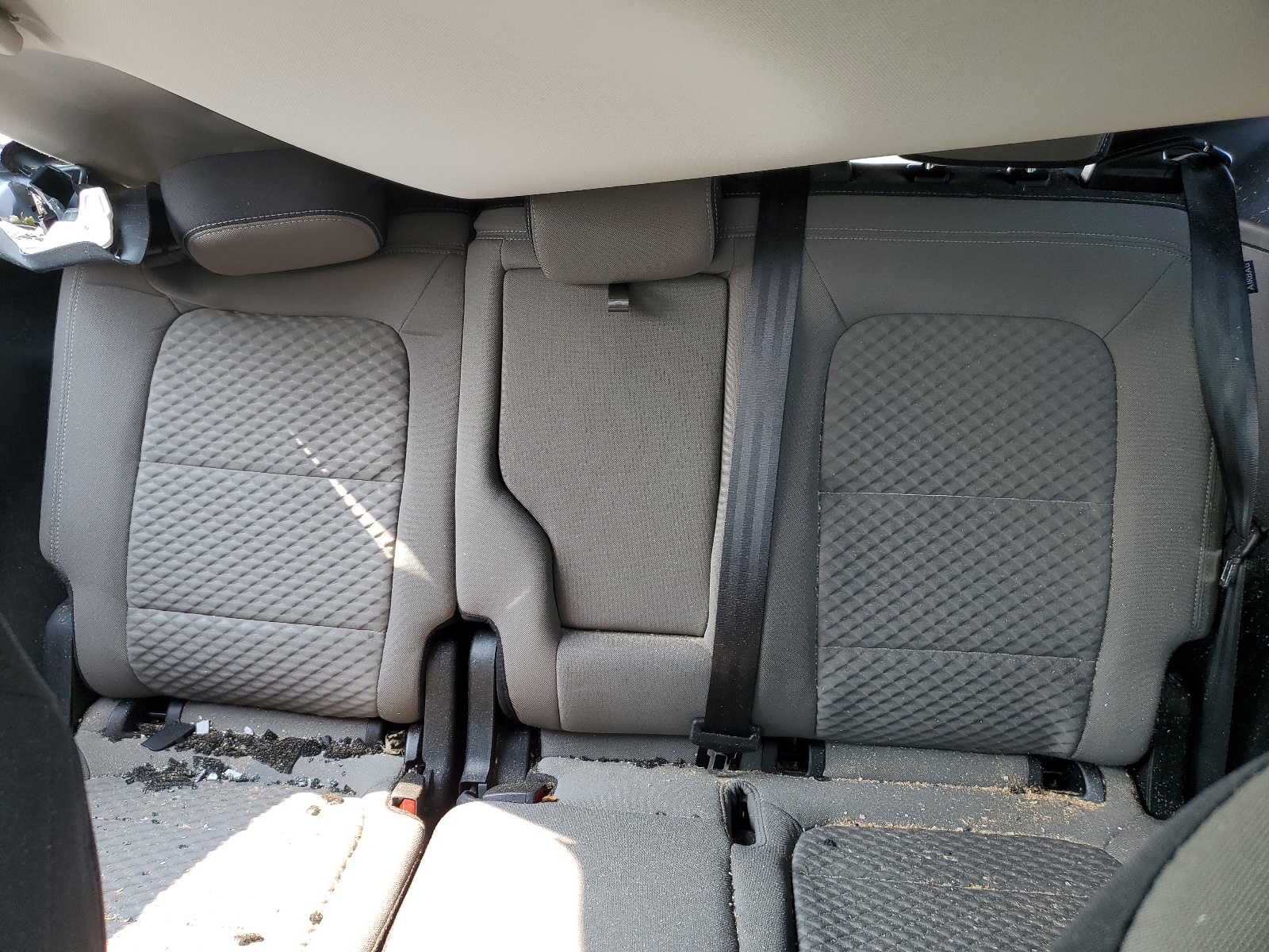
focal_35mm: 26
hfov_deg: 67.3
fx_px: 953
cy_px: 476
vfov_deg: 53.1
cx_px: 634
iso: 50
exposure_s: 1/154
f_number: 1.5
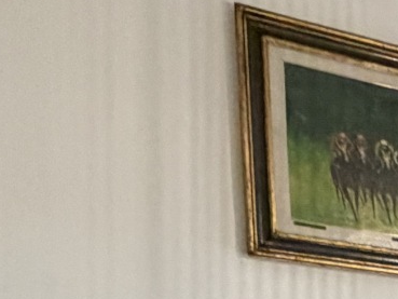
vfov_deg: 12.8
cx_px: 939
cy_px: 641
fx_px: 1116
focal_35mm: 97
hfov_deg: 14.2
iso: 500
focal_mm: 2.22
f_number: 2.2
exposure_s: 1/60
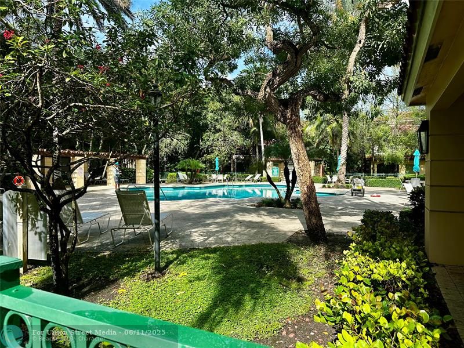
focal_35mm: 24
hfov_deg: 71.6
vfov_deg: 56.8
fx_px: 322
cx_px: 232
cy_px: 174
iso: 80
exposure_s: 1/1517
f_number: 1.78
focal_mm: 6.86
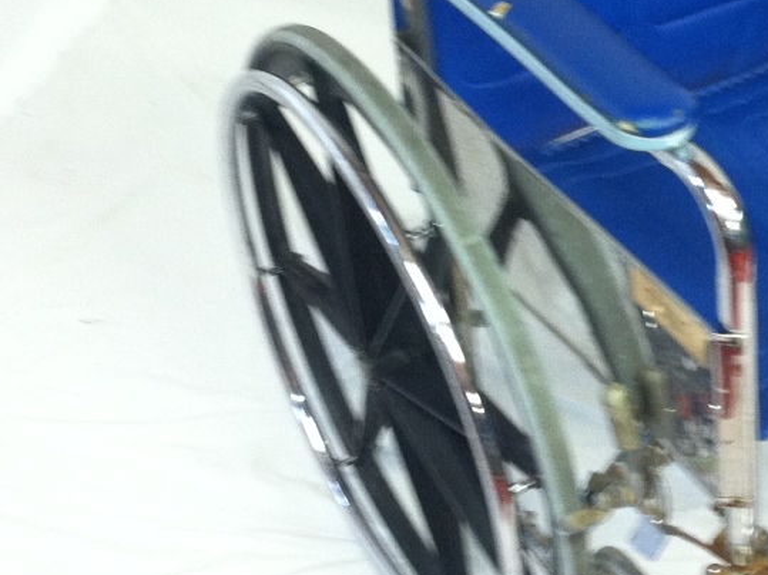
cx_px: 650
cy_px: 157
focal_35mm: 84
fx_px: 1863
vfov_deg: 17.5
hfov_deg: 22.9
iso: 200
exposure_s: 1/15
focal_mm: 3.85
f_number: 2.8
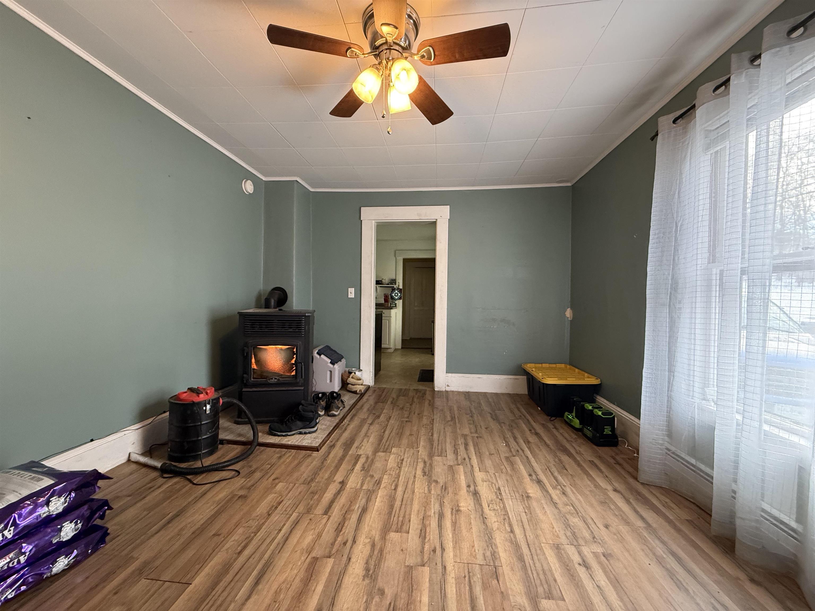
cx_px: 408
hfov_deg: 102.1
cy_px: 306
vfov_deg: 85.7
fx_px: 330
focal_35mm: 14
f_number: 2.2
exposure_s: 1/60
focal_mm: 2.22
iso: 400
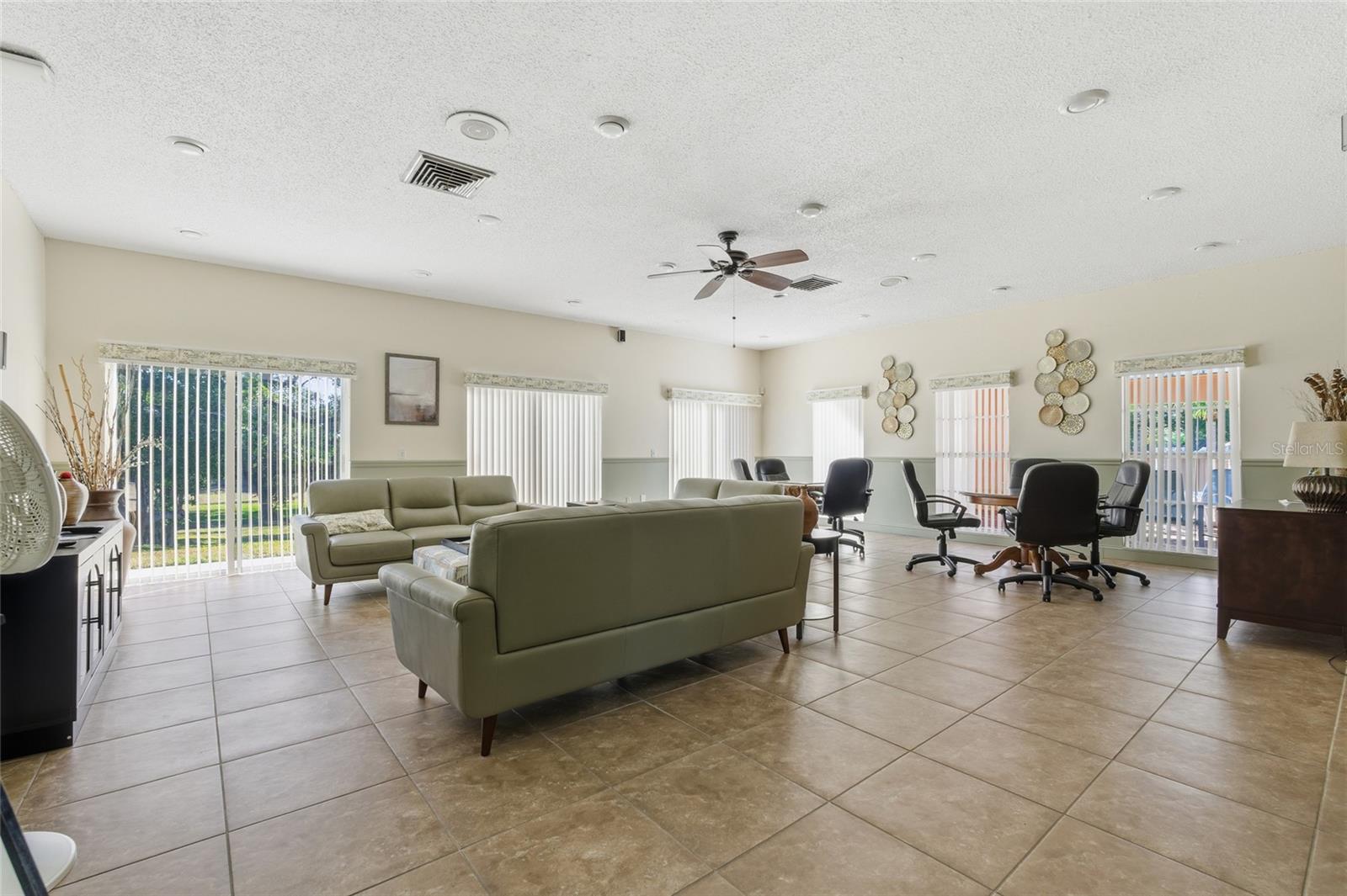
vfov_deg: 73.7
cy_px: 448
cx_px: 674
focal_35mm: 16
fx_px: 598
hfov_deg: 96.8
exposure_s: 1/50
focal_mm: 16
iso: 100
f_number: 8
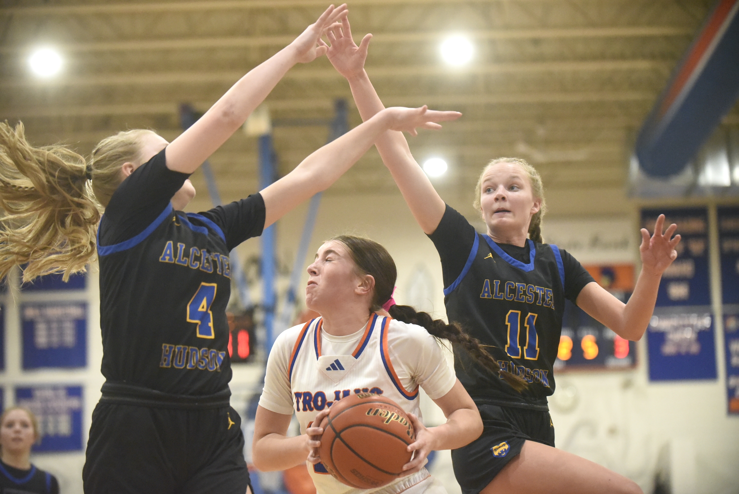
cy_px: 247
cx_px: 370
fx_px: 2012
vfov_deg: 14.0
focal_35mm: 98
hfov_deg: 20.8
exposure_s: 1/2000
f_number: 3.2
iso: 12800
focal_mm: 98
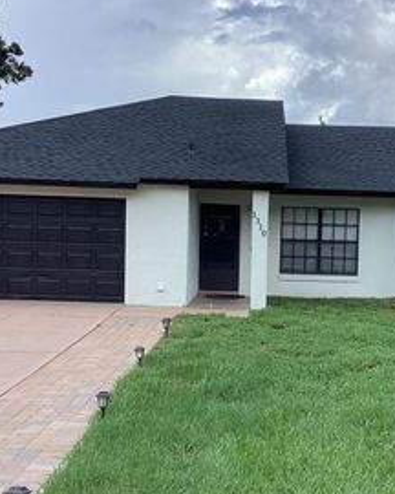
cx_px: 278
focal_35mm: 56
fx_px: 818
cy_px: 285
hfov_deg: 26.9
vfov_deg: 33.5
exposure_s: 1/715
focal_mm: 3.3
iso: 25
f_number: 2.4
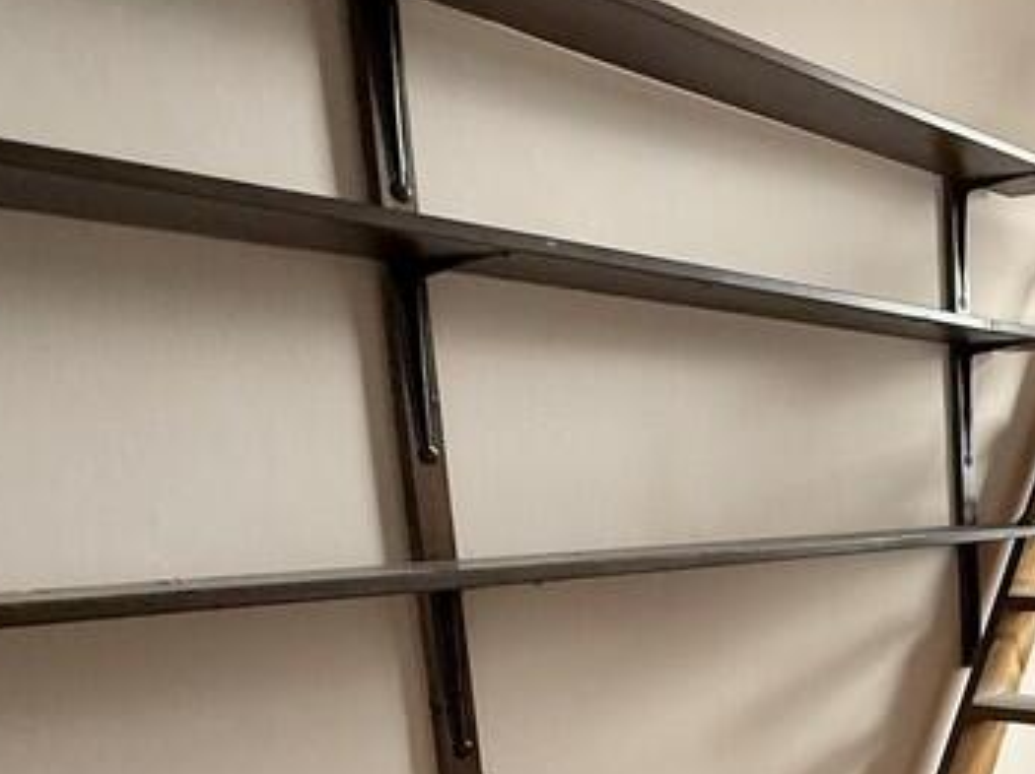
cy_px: 715
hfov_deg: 37.0
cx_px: 1186
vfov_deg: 33.1
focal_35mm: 41
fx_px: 1225
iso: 250
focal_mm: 2.22
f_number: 2.2
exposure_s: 1/99
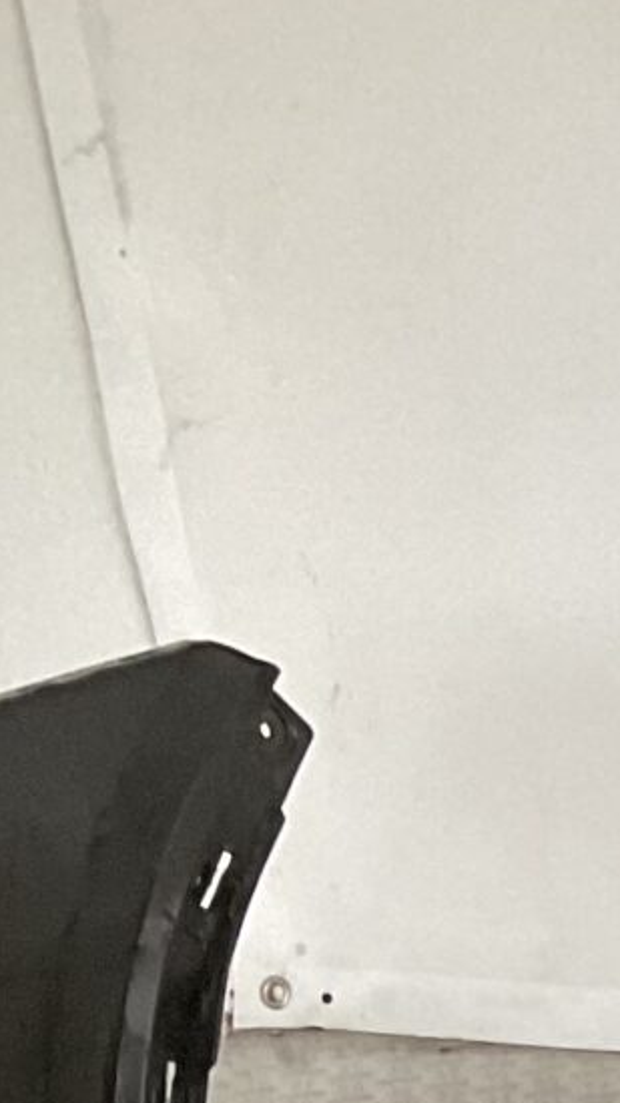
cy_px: 1743
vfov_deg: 13.6
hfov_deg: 7.2
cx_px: 1984
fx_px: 4300
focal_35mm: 147
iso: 80
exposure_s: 1/60
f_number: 1.8
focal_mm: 3
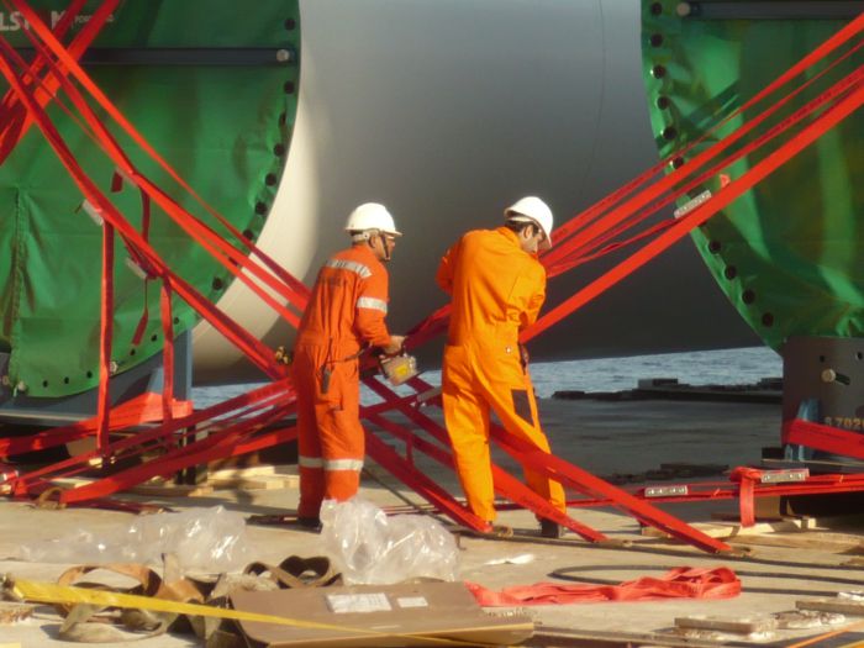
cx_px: 432
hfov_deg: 23.3
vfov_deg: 17.6
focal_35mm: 84
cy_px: 324
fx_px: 2097
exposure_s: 1/400
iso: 100
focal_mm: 13.9
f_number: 4.4
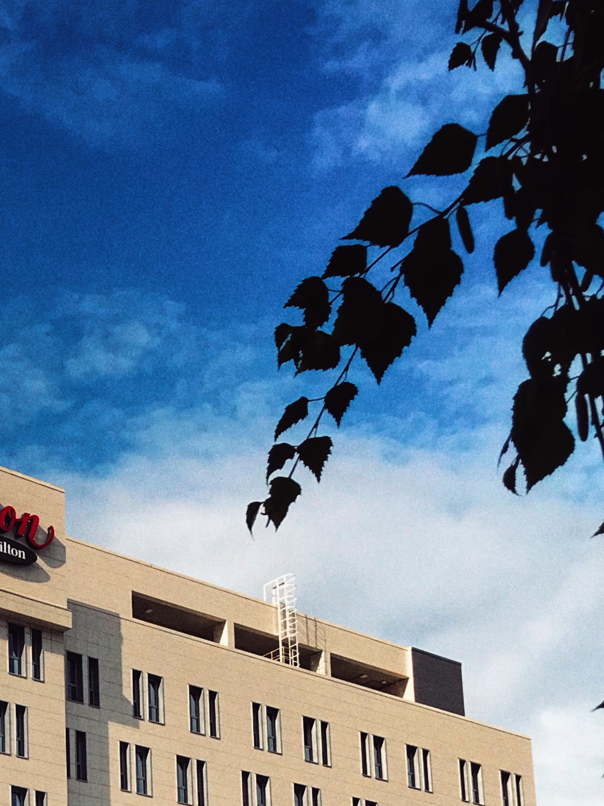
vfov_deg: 24.7
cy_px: 978
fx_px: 1651
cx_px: -19
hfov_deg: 20.0
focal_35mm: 71
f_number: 1.8
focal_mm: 3.99
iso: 20
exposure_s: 1/2907
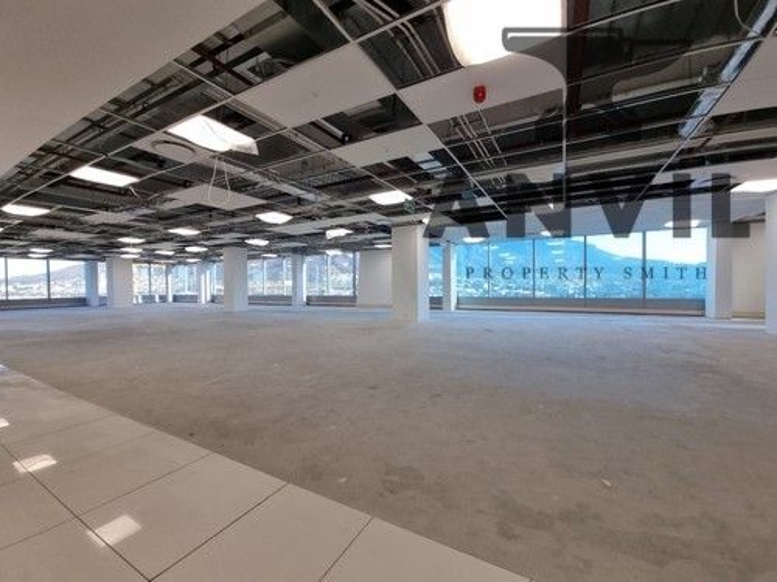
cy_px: 291
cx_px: 388
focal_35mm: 13
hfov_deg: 106.2
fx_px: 292
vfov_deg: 89.9
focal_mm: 2.2
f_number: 2.2
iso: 80
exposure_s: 1/100
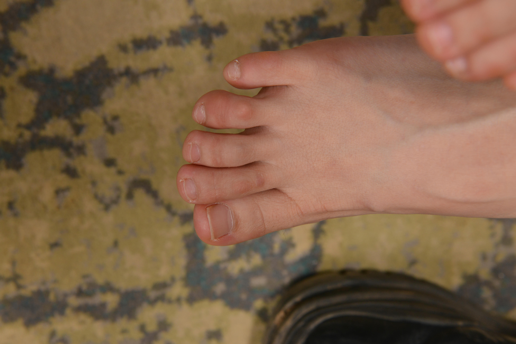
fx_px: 717
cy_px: 172
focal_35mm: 50
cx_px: 258
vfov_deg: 27.0
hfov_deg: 39.6
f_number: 8
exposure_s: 1/125
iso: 800
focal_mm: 50
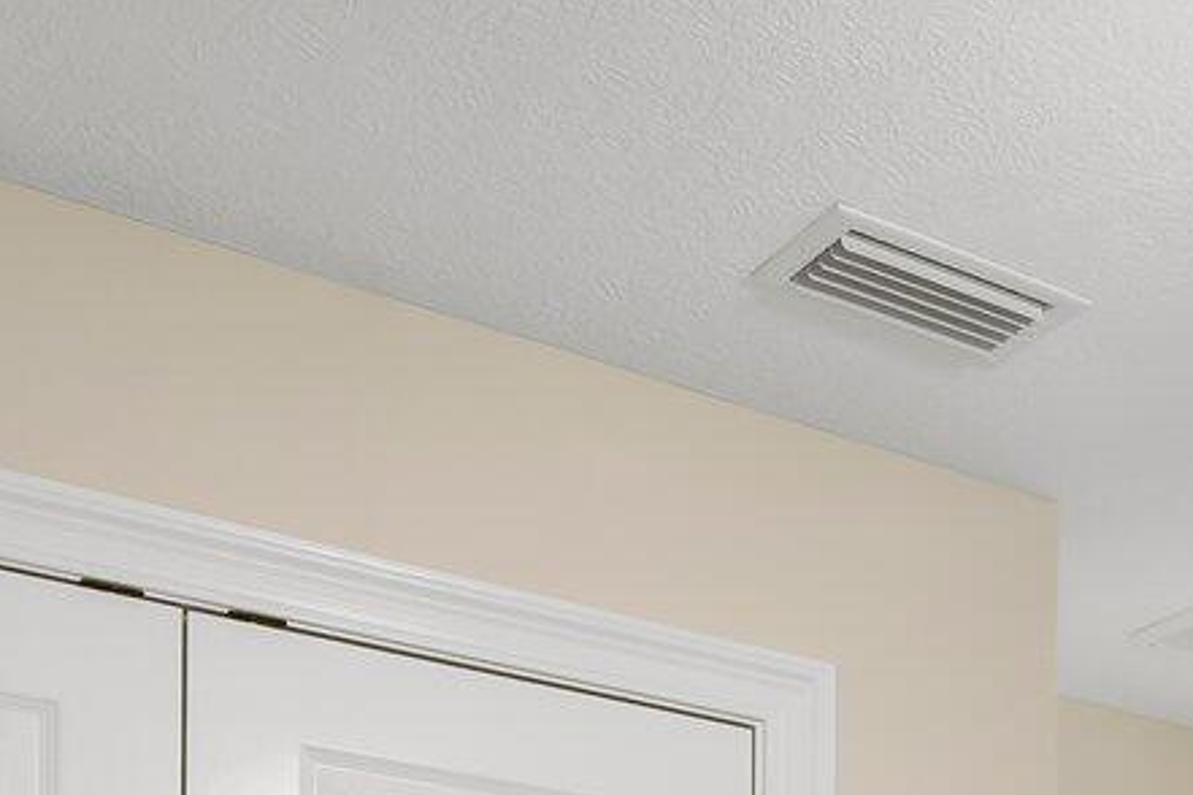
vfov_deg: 17.3
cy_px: 1410
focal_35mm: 65
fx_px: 2154
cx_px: 1469
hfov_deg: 27.0
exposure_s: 1/4
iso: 400
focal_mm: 14
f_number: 8
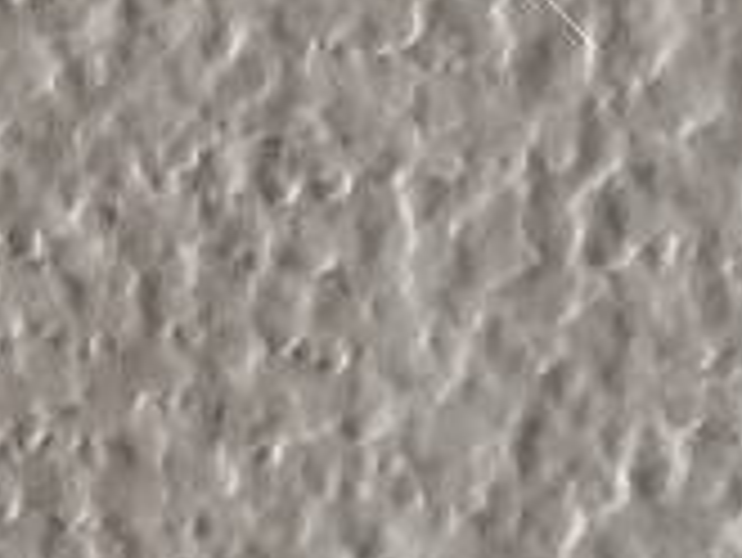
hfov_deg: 7.6
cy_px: -1179
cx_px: -1520
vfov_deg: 6.0
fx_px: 4891
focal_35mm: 228
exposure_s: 1/33
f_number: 2.2
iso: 50
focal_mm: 4.15
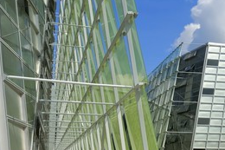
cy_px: 88
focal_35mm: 61
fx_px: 380
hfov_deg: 32.1
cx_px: 179
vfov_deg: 22.3
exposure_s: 1/125
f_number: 18
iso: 100
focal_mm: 25
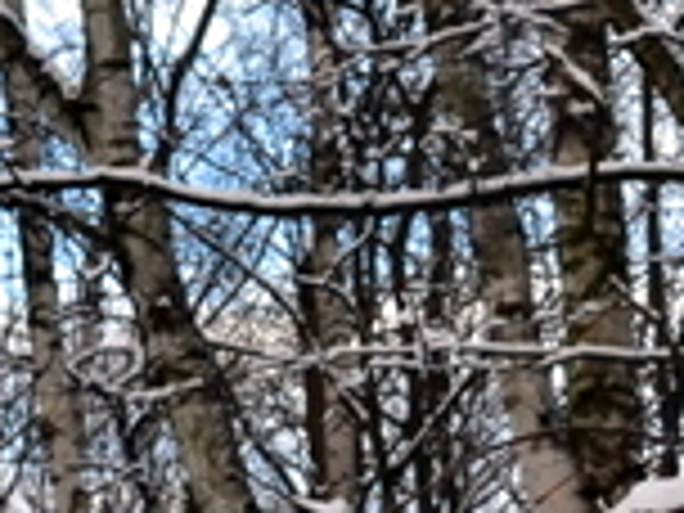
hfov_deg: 7.4
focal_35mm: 258
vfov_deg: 5.7
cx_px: 1390
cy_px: 788
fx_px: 5098
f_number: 10
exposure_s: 1/250
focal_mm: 34
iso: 3200
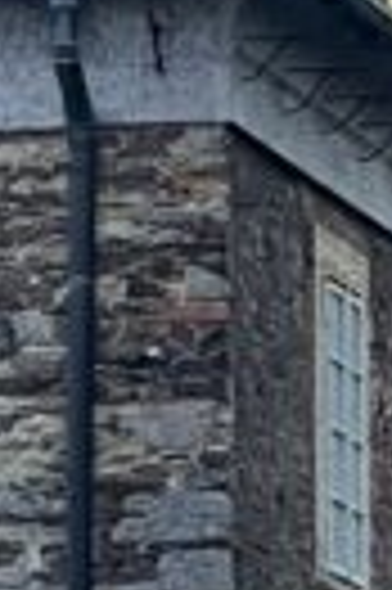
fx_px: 10284
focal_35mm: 628
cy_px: 869
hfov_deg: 2.2
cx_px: -99
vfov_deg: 3.3
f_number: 2.8
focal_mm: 9
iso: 32
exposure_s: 1/246
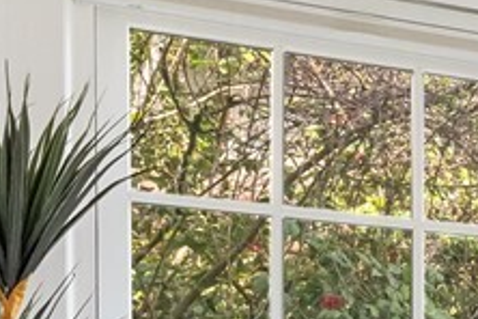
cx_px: 1018
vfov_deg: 12.0
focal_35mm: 107
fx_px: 1421
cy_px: 533
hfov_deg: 14.8
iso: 800
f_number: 5.6
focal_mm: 14
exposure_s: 1/100
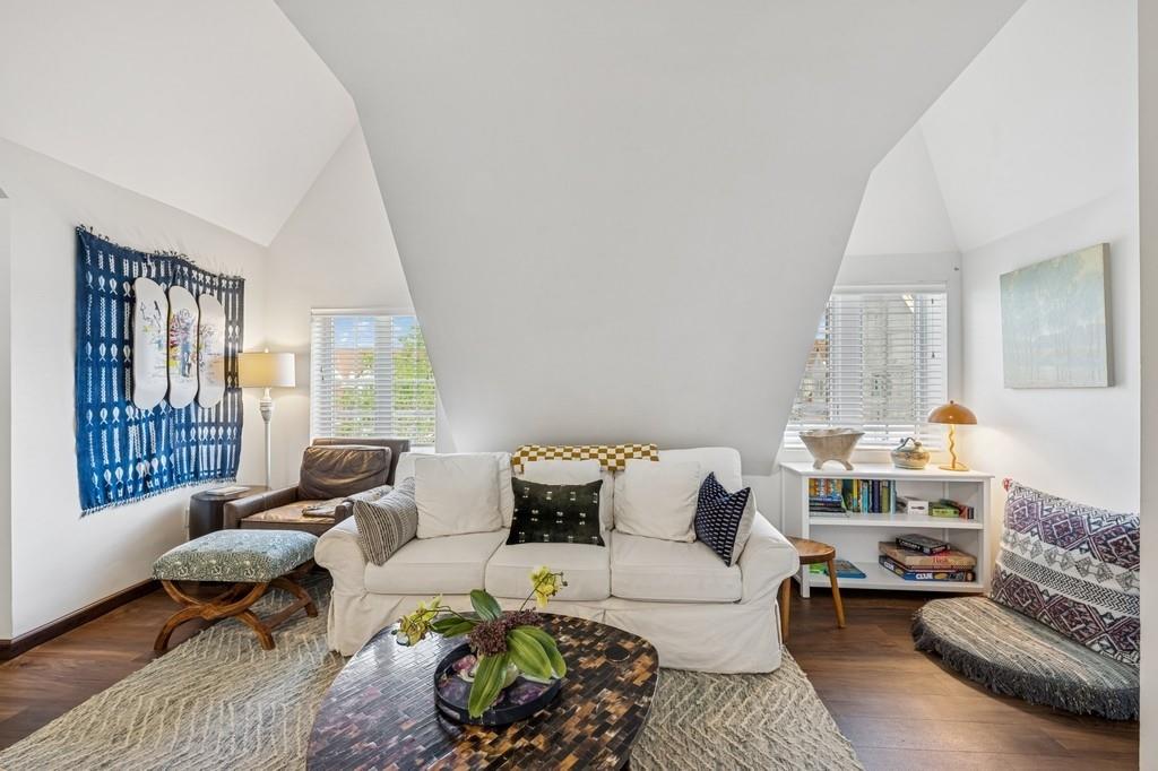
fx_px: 450
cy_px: 386
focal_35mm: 14
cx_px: 579
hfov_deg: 104.3
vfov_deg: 81.2
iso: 400
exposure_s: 1/80
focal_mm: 14
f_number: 8
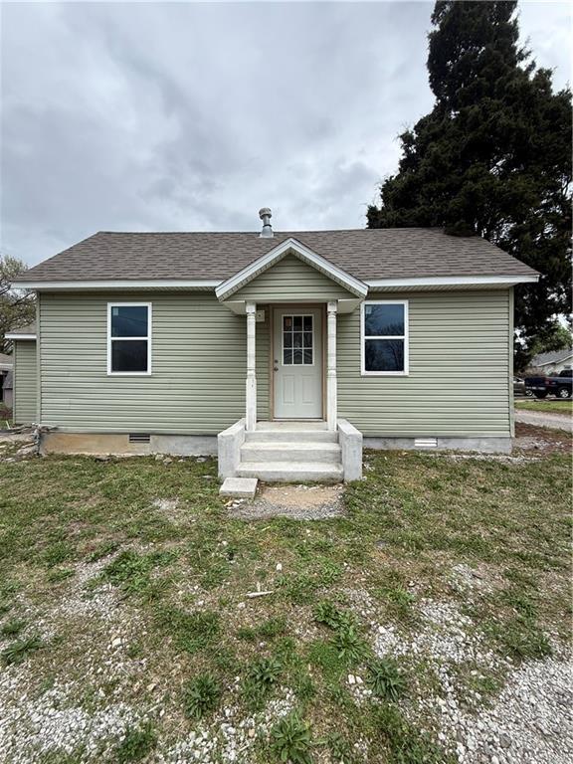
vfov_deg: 102.1
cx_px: 286
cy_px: 382
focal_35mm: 14
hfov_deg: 85.7
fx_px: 309
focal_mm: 2.22
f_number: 2.2
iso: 50
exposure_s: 1/338
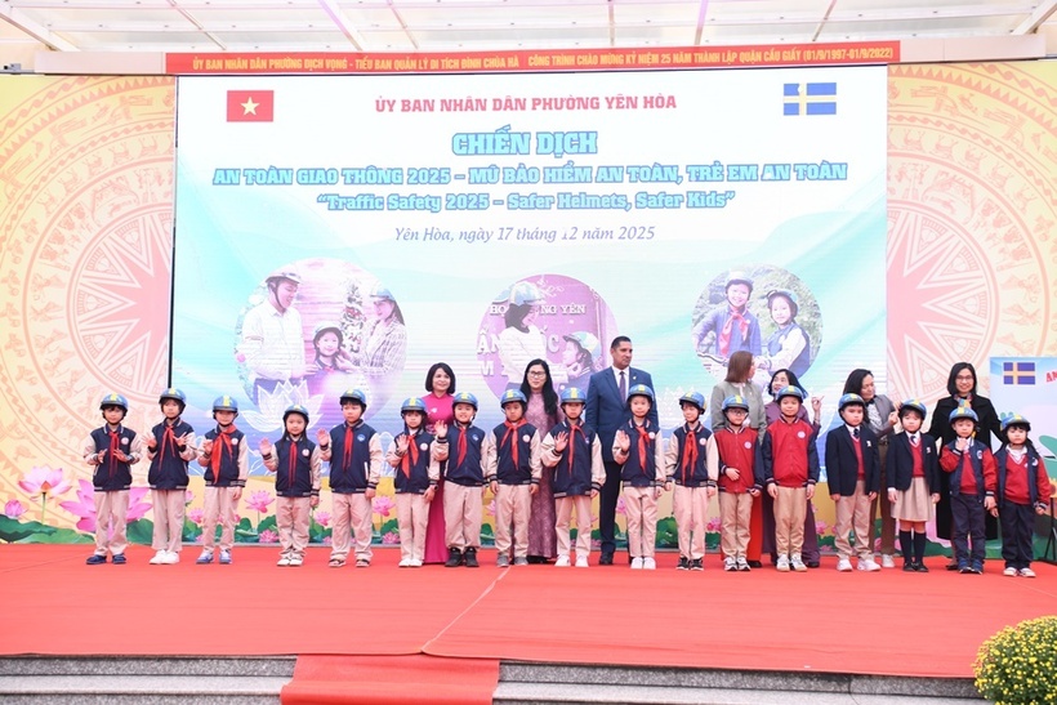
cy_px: 352
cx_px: 528
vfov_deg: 29.9
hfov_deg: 43.6
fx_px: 1321
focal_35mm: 45
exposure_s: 1/125
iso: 320
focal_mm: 45
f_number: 4.5
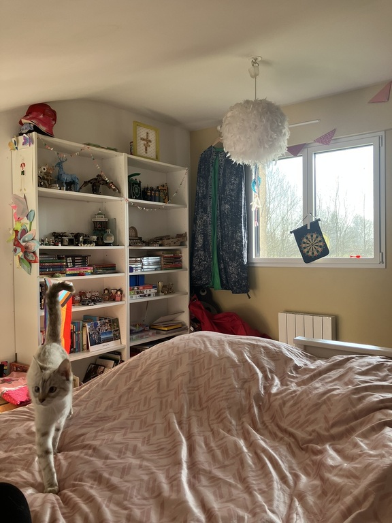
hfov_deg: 49.7
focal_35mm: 28
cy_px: 262
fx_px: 423
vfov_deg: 63.4
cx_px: 196
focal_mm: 3.99
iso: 64
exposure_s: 1/121
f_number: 1.8
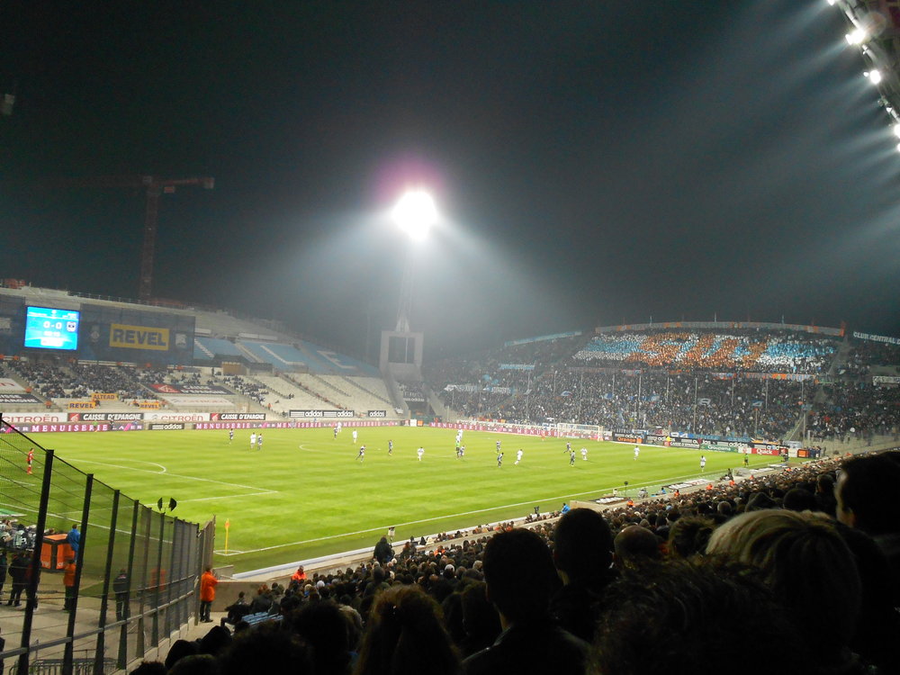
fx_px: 832
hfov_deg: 56.8
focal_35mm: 32
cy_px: 338
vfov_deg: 44.2
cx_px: 450
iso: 250
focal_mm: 5.8
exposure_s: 1/30
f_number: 3.6
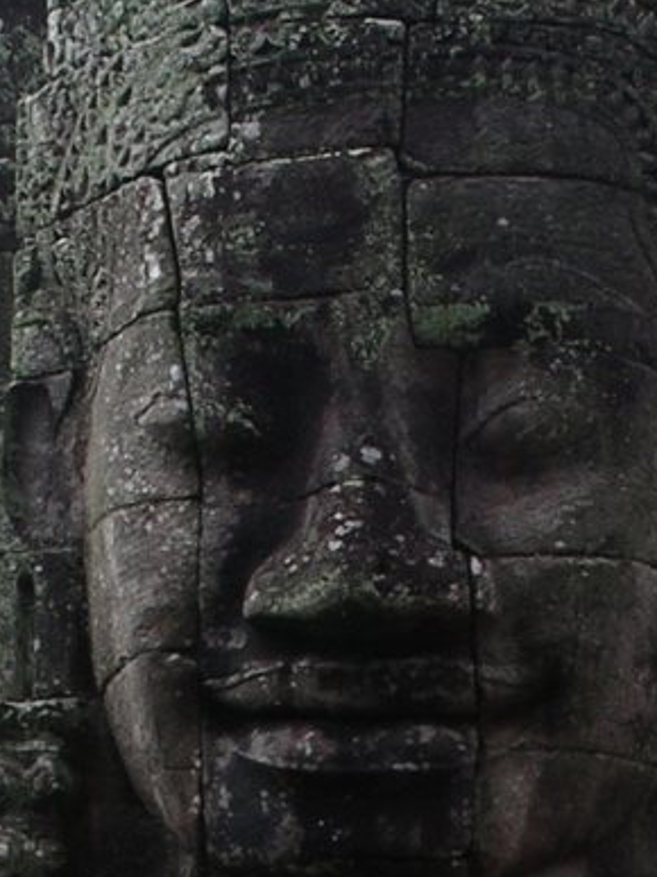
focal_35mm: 153
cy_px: 1140
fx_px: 3874
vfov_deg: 12.5
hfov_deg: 9.7
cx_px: 469
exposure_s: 1/250
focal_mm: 7.8
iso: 64
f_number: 4.3
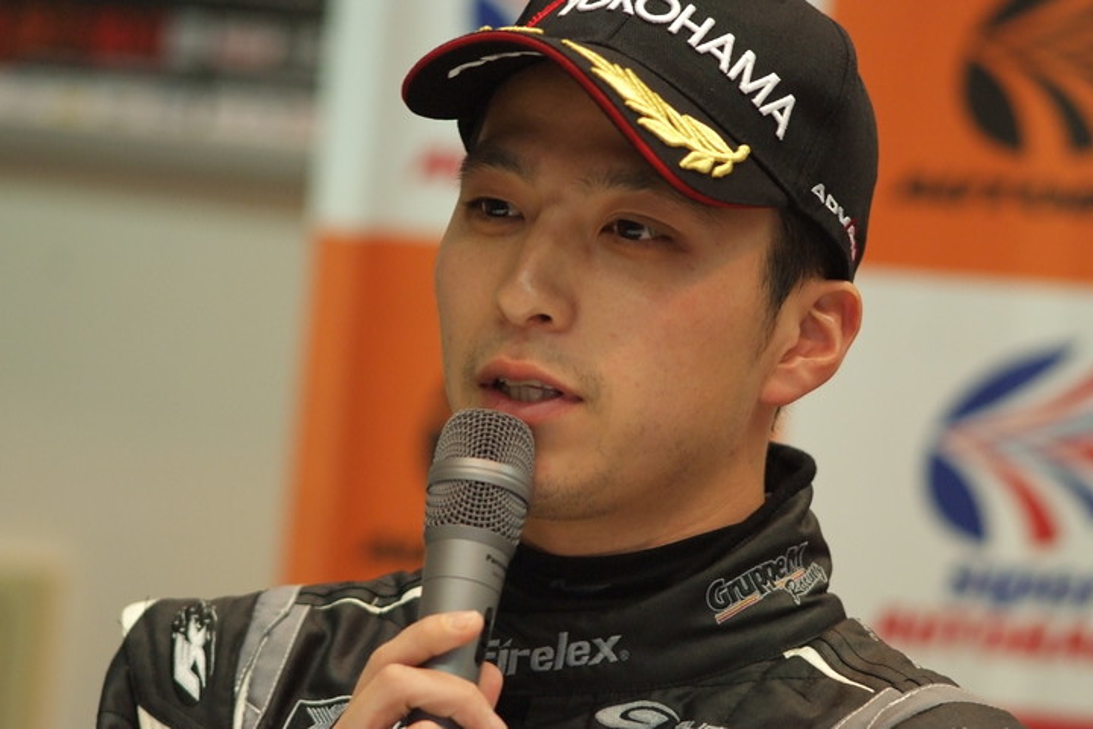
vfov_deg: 5.1
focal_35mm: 270
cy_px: 364
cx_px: 546
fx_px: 8197
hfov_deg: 7.6
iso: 1600
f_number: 2.8
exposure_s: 1/125
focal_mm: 180
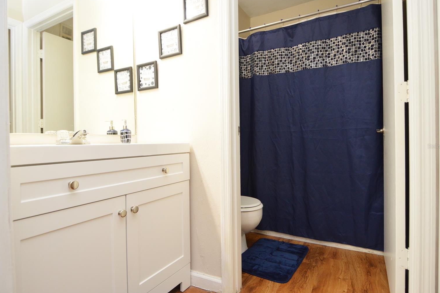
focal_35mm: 19
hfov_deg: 86.9
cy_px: 146
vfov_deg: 64.5
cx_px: 221
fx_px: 232
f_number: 4
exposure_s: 1/60
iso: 560
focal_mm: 12
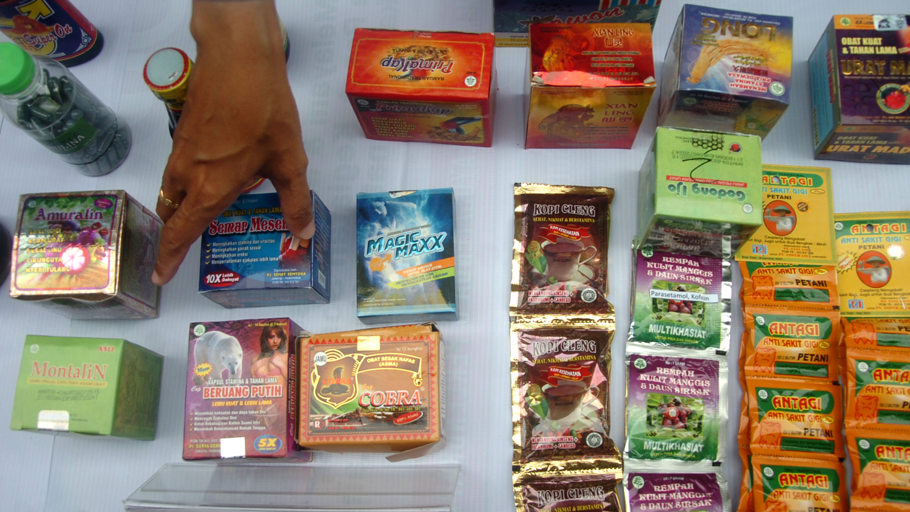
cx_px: 451
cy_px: 271
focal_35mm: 29
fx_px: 700
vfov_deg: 40.2
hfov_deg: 66.1
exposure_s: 1/400
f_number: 3.5
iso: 200
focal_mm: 18
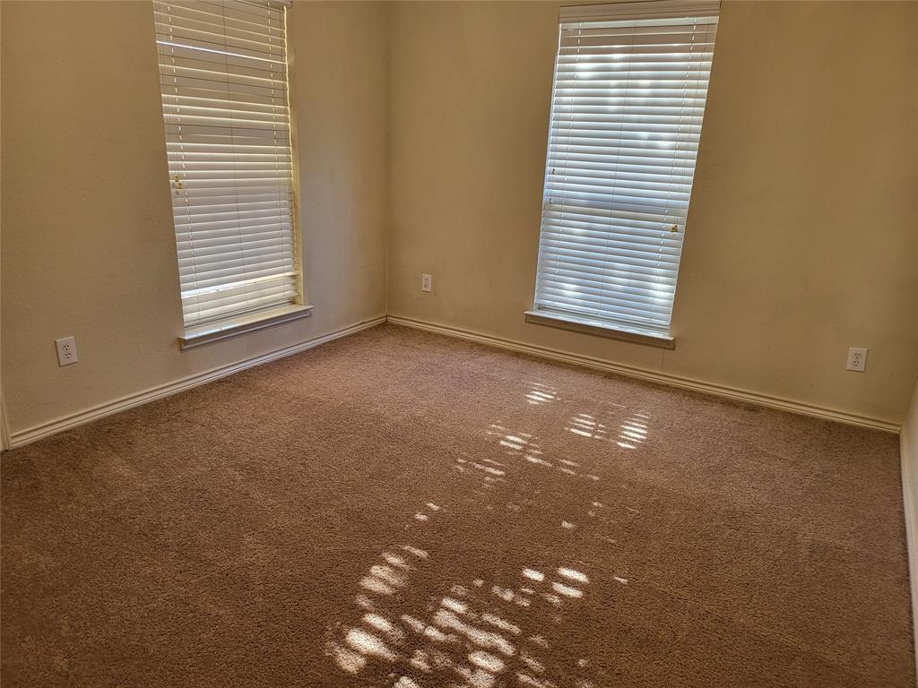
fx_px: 636
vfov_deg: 56.8
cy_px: 344
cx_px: 459
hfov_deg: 71.6
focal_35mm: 24
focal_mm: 5
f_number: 1.8
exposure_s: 1/40
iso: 200
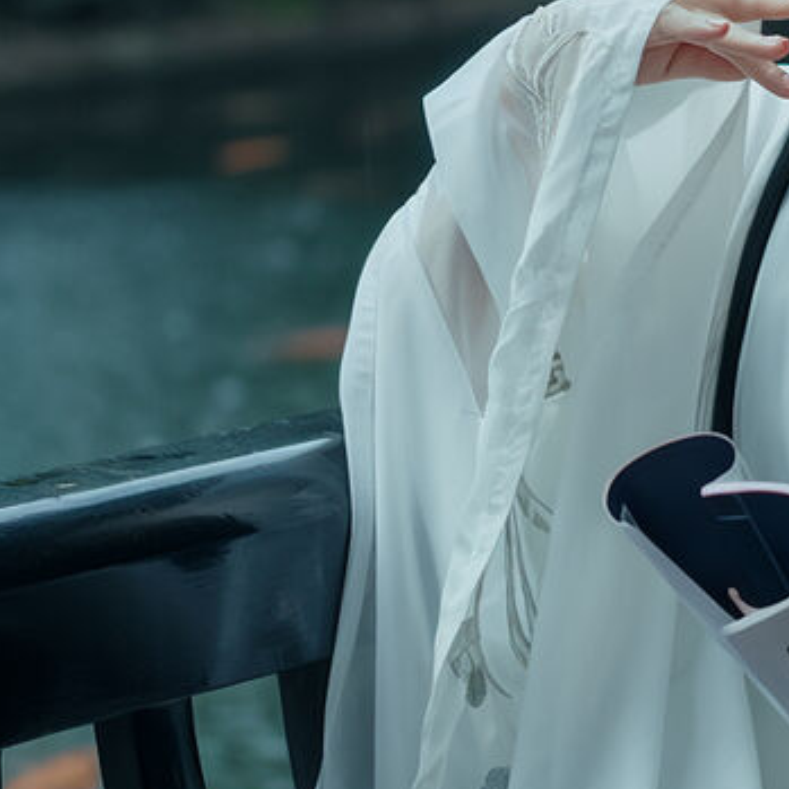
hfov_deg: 11.9
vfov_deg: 11.9
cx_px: 597
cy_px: 155
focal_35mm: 146
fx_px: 3765
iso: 400
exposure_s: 1/125
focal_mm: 50
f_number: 2.2
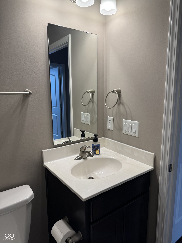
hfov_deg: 56.8
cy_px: 122
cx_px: 91
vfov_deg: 71.6
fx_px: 168
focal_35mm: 24
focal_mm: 6.76
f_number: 1.78
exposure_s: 1/120
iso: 80
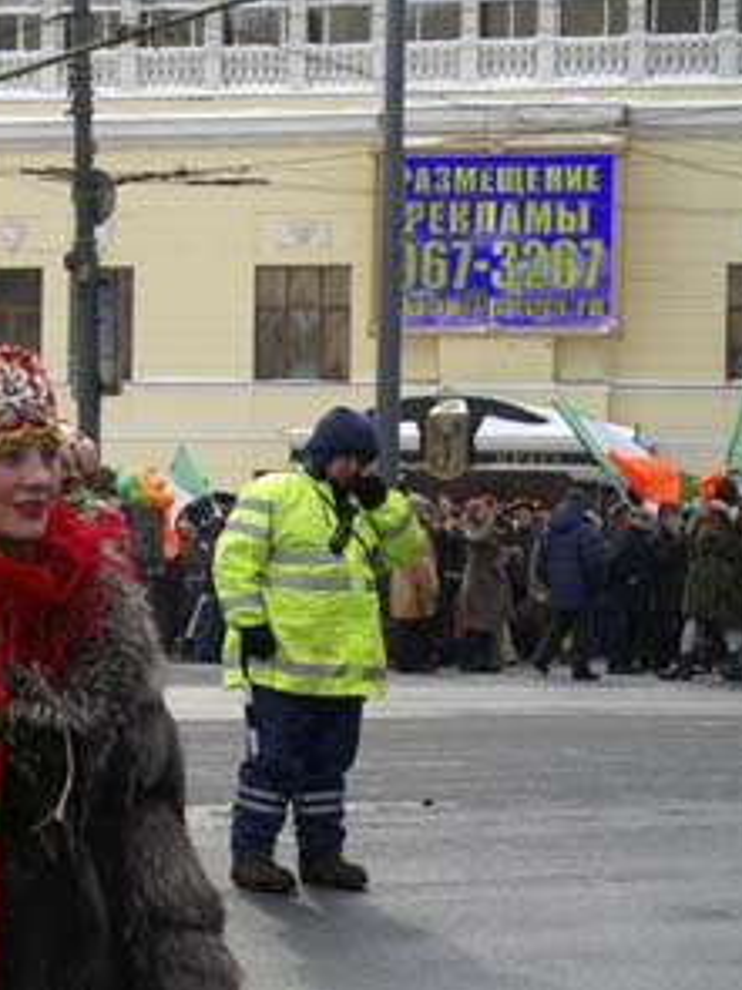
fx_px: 1888
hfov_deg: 21.5
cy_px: 495
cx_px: 17
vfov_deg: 29.4
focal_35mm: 66
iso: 100
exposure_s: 1/250
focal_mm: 30
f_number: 6.3
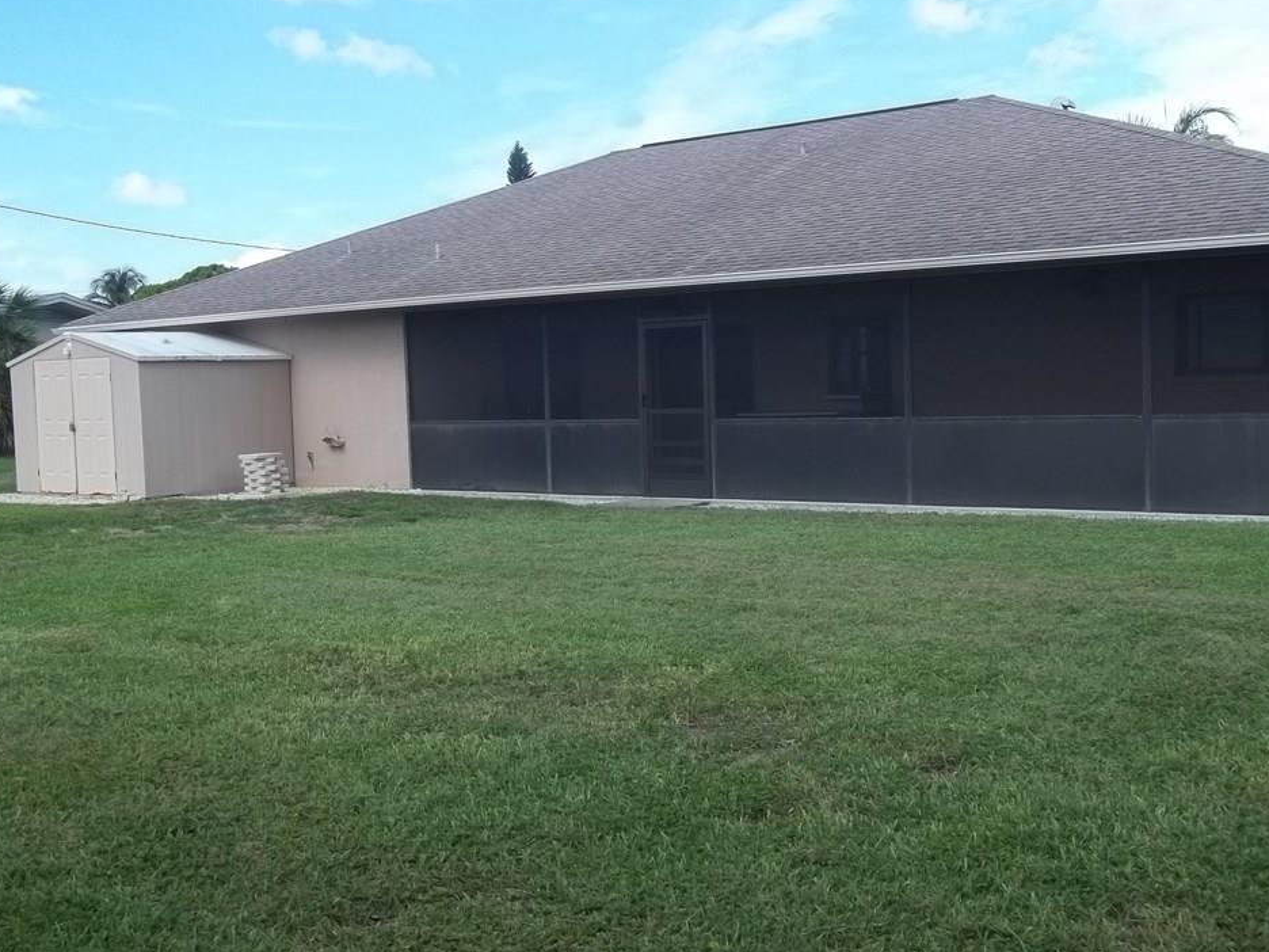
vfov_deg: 40.7
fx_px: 1283
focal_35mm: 35
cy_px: 457
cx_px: 610
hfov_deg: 52.6
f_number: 8.8
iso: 64
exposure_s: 1/80
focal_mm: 5.7
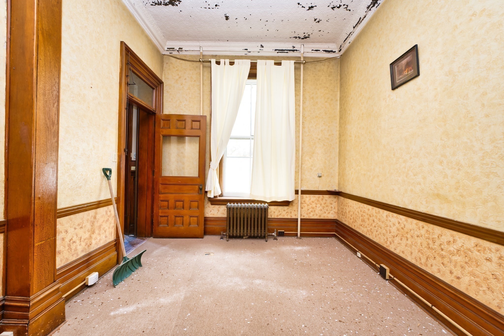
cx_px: 252
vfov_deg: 81.2
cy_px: 168
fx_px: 196
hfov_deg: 104.2
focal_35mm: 14
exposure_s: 1/5
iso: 100
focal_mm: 14
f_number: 2.8
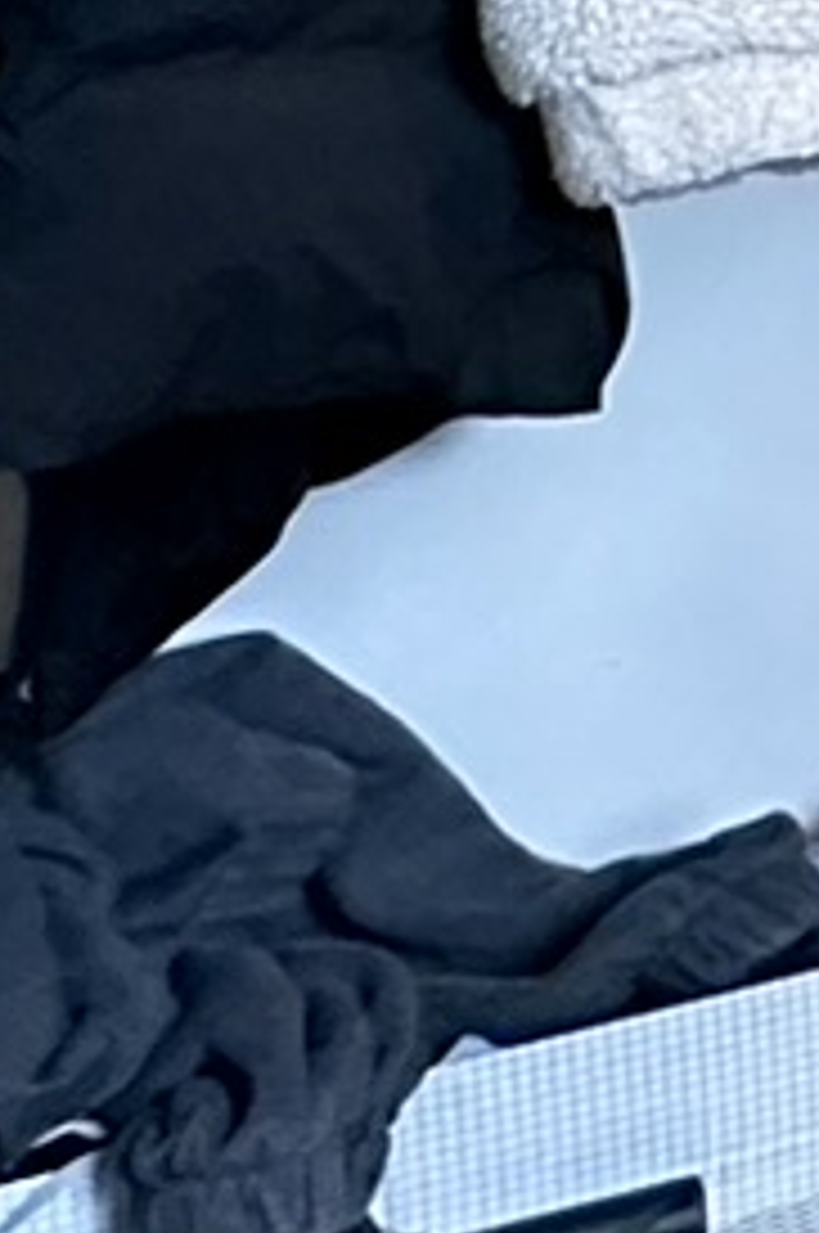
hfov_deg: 7.3
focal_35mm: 109
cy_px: -504
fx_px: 3729
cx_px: 3609
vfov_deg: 17.3
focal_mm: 2.22
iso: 500
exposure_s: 1/60
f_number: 2.2
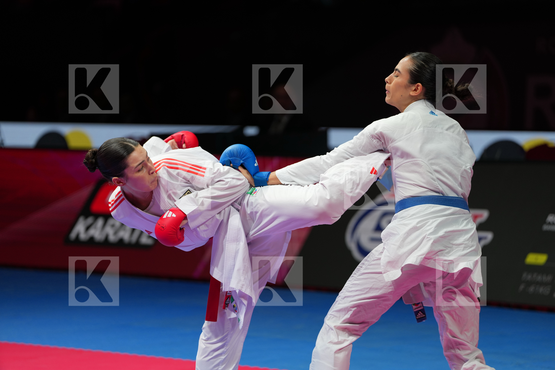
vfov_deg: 7.7
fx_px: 2743
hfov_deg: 11.6
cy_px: 185
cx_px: 278
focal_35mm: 178
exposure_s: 1/1000
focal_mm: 178
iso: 500
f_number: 2.8
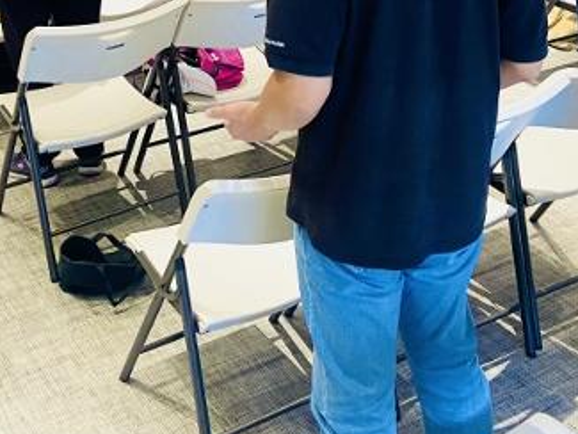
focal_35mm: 64
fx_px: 1069
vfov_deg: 22.0
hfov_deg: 30.2
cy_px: -9
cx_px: 240
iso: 200
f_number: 1.8
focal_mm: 4.25
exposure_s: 1/60
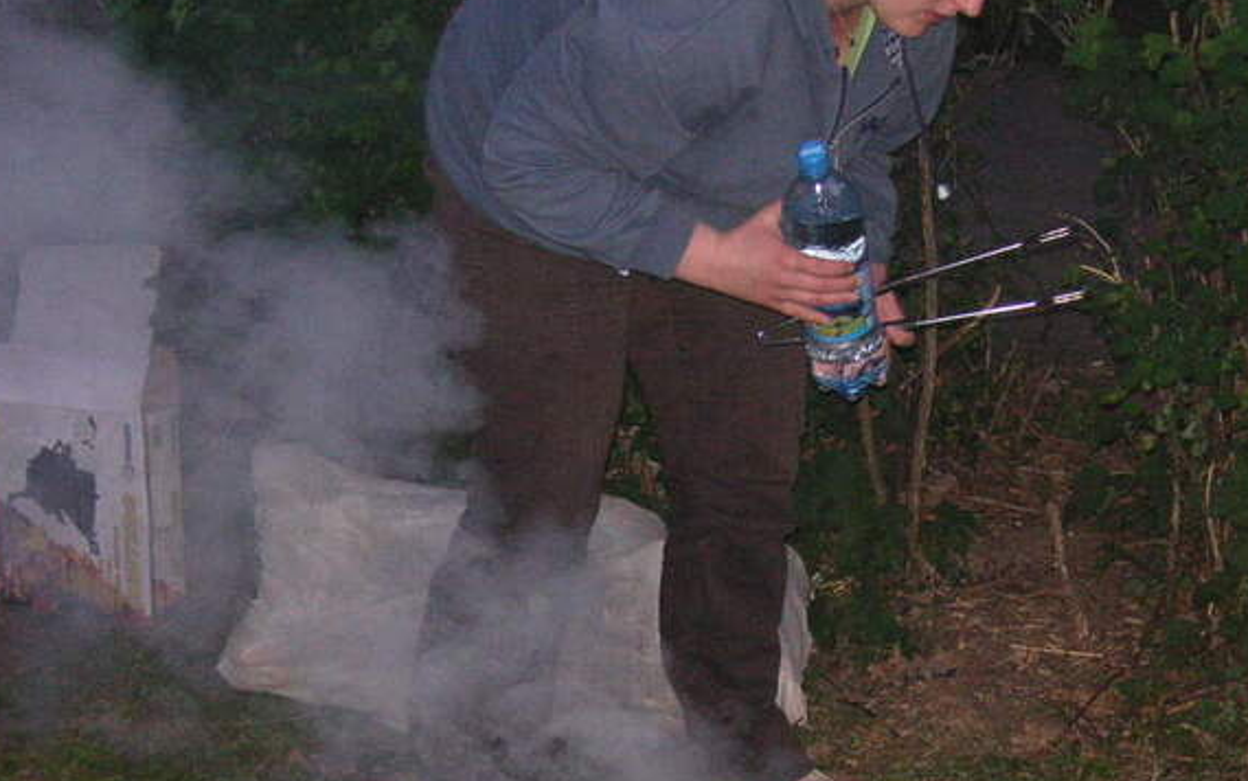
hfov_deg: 29.3
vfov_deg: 18.5
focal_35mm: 70
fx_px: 2382
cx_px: 746
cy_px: 588
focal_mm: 7.8
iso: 160
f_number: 3.3
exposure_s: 1/45
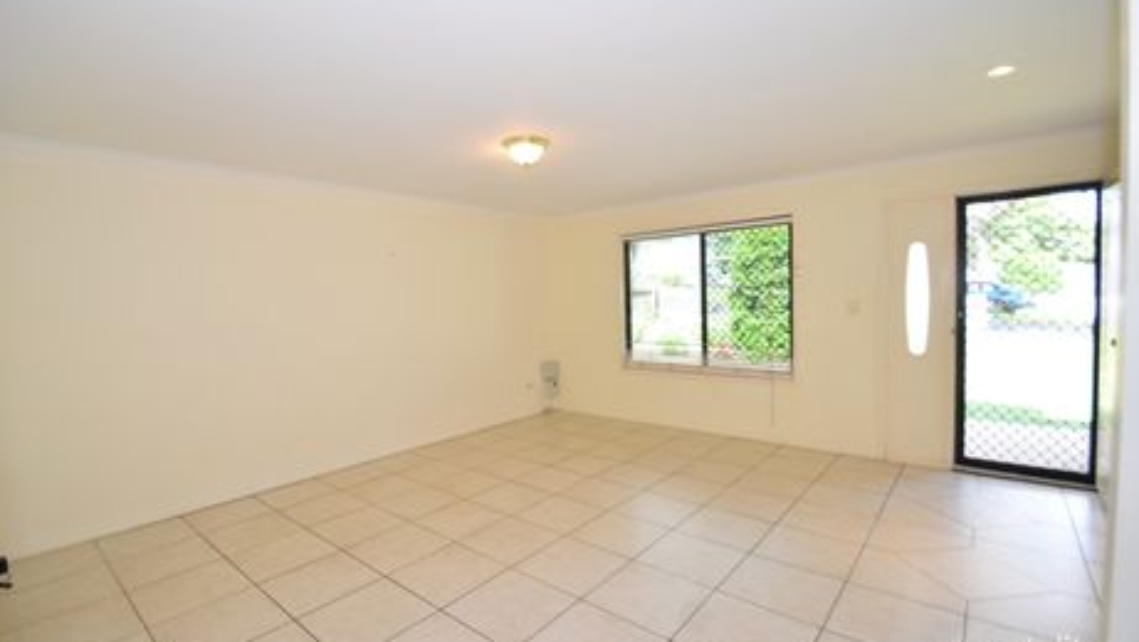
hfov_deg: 99.3
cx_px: 561
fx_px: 484
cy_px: 315
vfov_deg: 67.2
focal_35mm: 16
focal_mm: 10
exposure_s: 1/100
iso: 800
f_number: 5
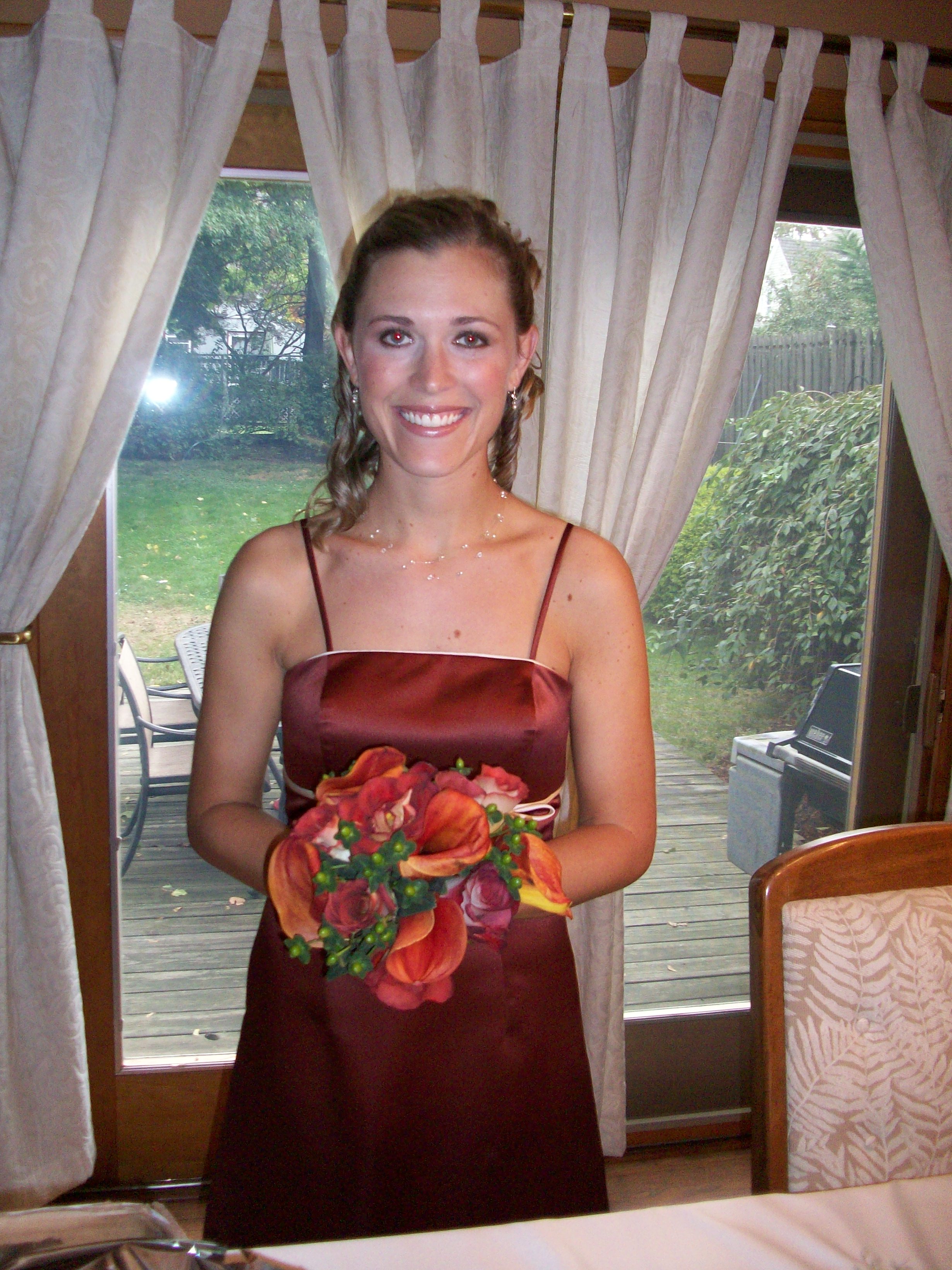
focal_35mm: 34
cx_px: 476
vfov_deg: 54.0
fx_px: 1247
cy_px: 635
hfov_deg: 41.8
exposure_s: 1/60
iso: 160
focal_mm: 5.7
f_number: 2.8
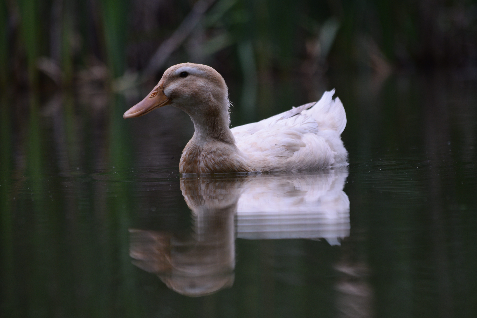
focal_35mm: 300
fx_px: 3975
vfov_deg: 4.6
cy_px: 159
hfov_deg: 6.9
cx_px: 238
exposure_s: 1/500
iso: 250
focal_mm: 200
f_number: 5.6
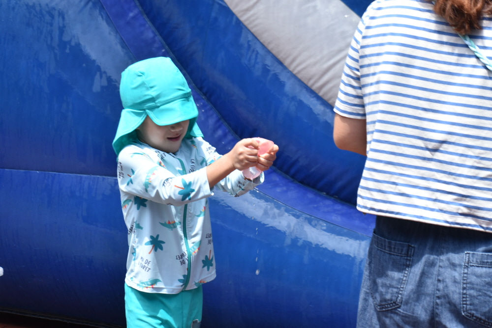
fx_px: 1600
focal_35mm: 117
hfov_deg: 17.5
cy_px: 164
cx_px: 246
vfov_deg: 11.7
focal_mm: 78
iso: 280
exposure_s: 1/250
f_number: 8
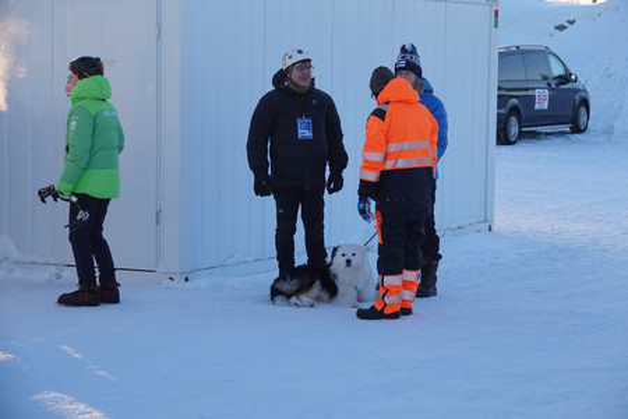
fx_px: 1814
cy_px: 210
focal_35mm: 104
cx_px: 314
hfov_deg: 19.6
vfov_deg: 13.2
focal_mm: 38.04
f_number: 4
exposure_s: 1/250
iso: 100
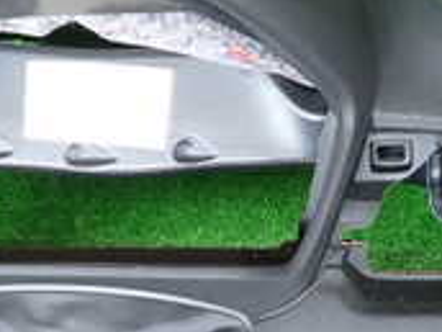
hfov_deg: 22.5
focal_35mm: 87
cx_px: 208
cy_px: 139
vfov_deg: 17.0
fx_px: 1111
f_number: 2
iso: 200
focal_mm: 4.5
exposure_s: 1/100
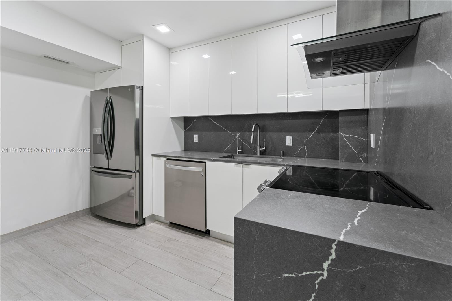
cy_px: 150
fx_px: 176
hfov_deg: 104.3
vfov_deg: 81.2
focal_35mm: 14
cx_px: 226
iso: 320
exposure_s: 1/8
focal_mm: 14
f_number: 9
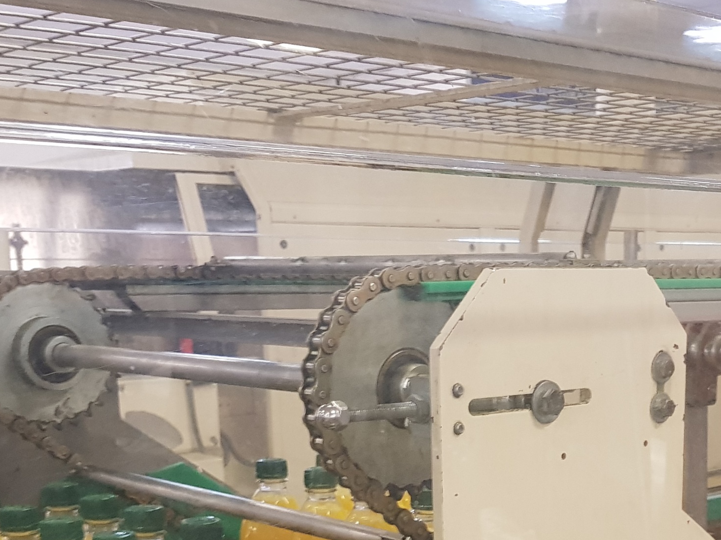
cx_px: 495
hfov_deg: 32.9
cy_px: 565
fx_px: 1208
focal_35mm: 58
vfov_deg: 23.9
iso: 250
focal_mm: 4.3
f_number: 1.7
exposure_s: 1/25
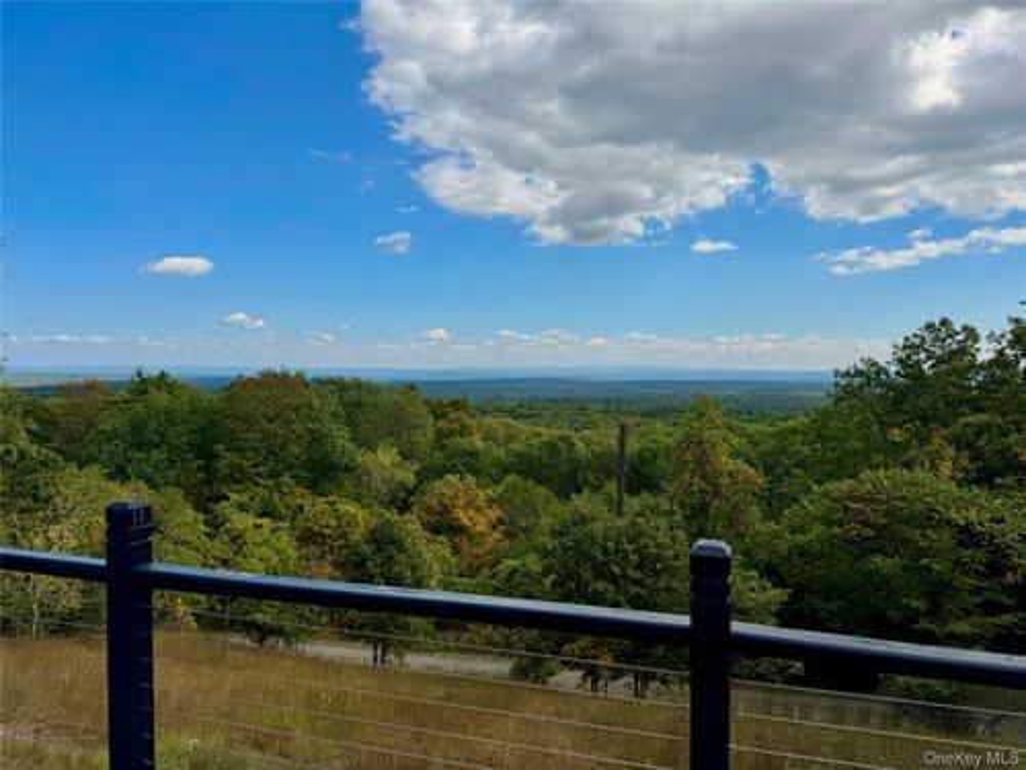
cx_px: 513
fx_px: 711
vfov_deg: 56.8
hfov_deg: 71.6
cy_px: 385
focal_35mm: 24
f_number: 1.78
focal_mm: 6.76
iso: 80
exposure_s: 1/5348
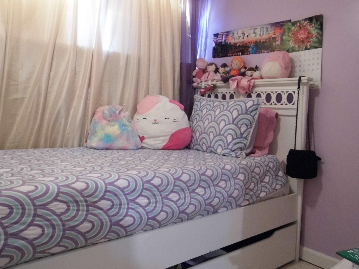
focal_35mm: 29
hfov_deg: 61.6
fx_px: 301
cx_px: 187
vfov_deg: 48.2
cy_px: 126
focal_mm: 4.5
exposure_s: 1/10
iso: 400
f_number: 3
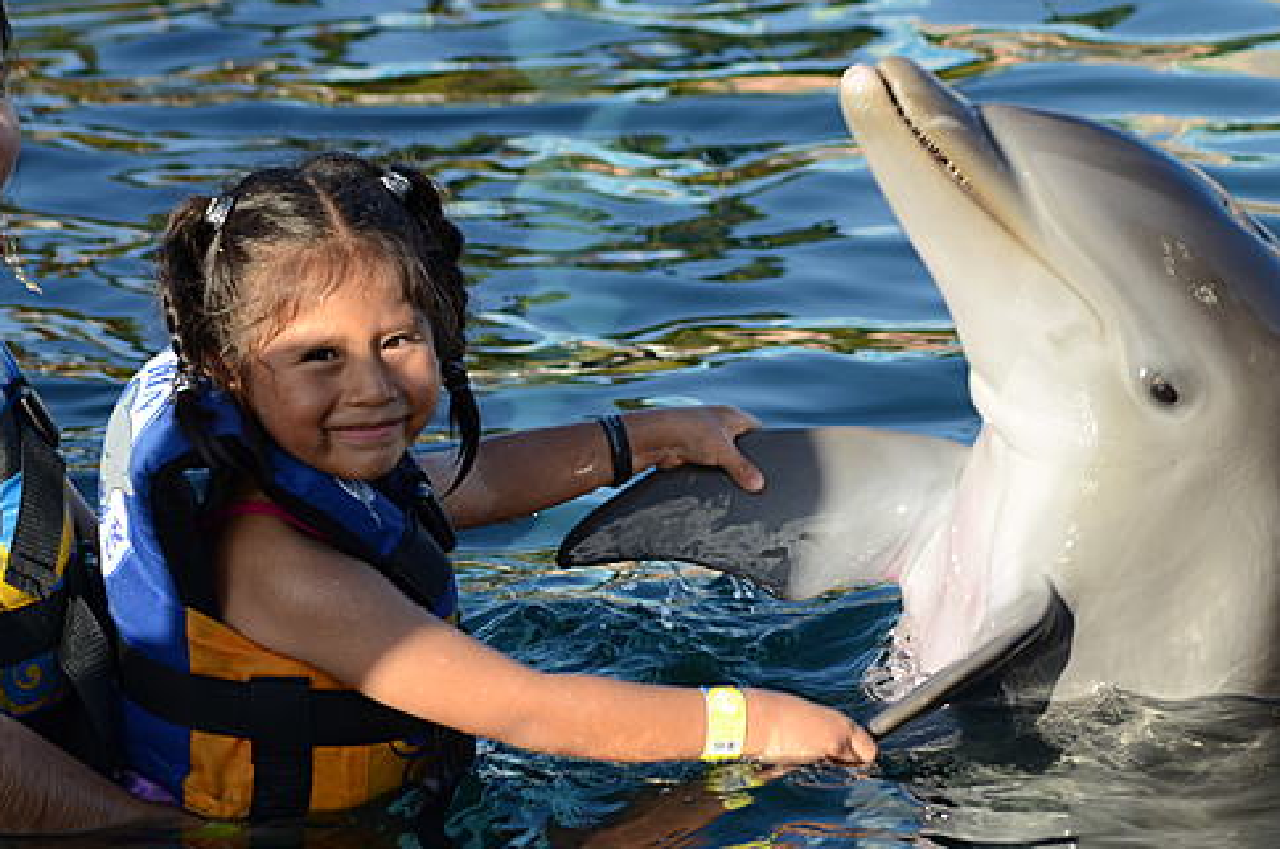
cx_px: 783
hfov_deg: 7.2
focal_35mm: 288
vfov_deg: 4.8
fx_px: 10211
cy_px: 331
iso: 100
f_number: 6.3
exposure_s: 1/200
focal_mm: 145
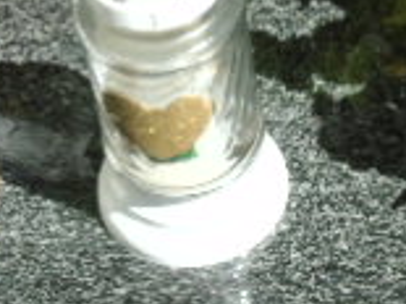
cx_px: 296
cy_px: 262
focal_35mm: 165
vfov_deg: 9.0
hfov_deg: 12.0
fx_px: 1934
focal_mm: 7.1
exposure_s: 1/800
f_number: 3.9
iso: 80
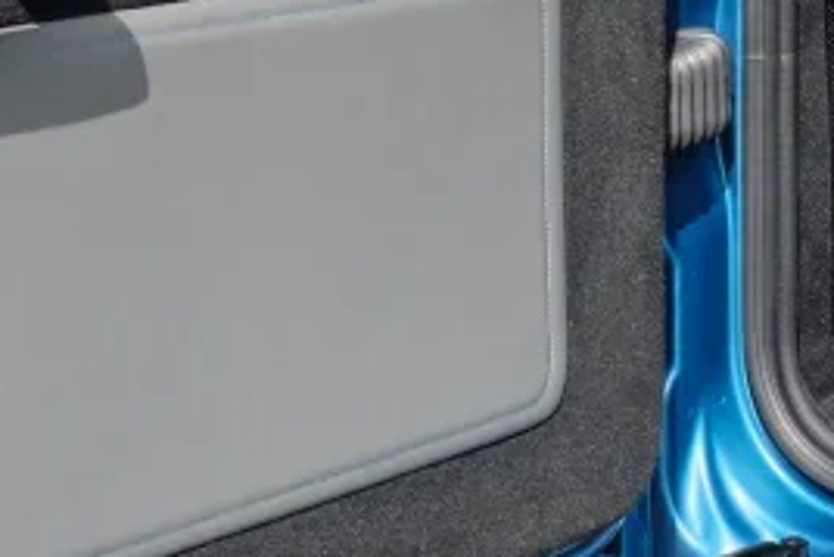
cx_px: 1460
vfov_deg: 7.4
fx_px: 4311
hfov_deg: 10.4
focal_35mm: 186
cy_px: 22
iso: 320
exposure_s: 1/1700
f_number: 4.5
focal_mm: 17
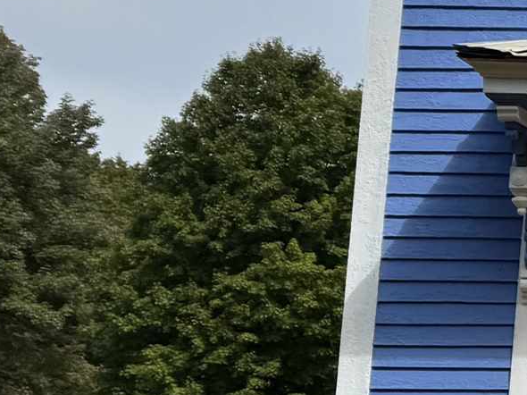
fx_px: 1902
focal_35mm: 125
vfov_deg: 11.8
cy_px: 86
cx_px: 1133
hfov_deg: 13.1
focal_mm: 6.76
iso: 80
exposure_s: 1/3597
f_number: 1.78
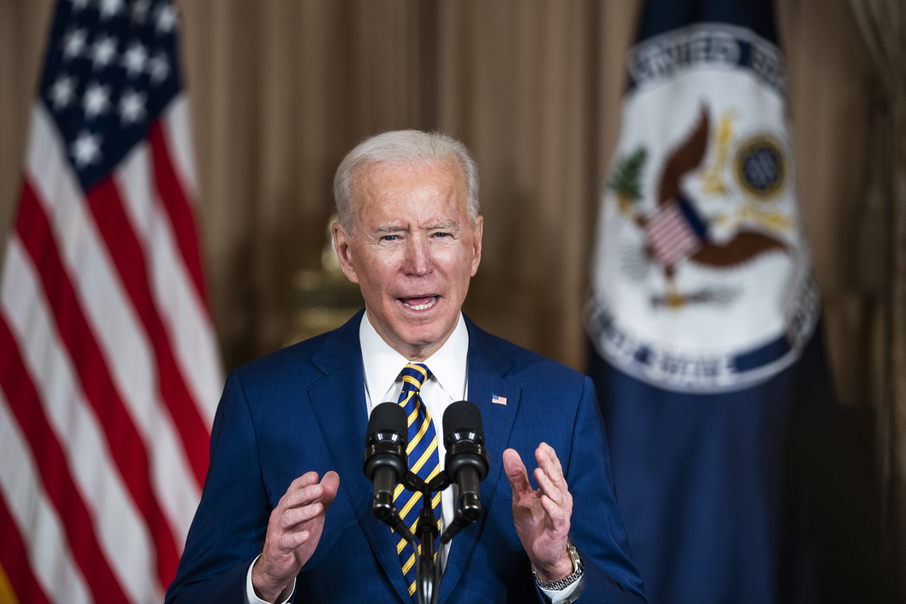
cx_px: 453
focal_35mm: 173
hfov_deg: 11.9
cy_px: 302
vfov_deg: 7.9
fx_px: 4353
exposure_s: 1/200
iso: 800
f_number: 3.2
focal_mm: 173
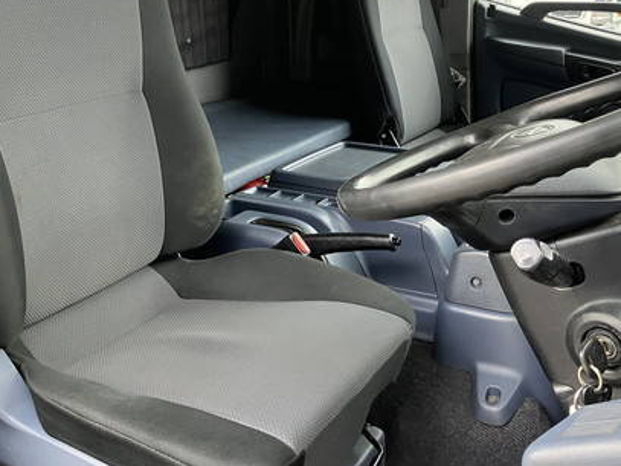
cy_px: 127
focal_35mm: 44
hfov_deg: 42.9
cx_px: 291
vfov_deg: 32.3
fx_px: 789
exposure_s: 1/69
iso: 80
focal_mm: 3.99
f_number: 1.8
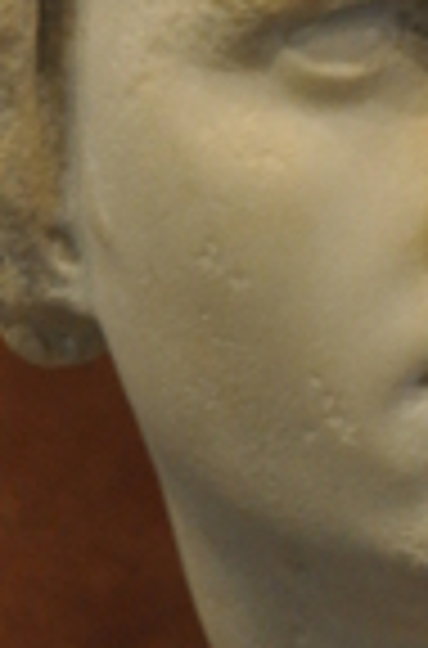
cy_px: 468
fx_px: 8694
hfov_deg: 2.8
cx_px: 484
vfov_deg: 4.3
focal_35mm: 484
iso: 800
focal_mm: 70
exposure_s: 1/50
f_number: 5
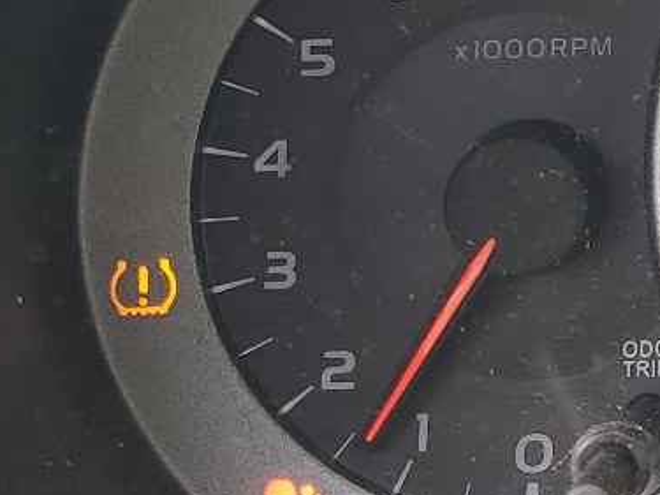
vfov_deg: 13.1
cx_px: 1052
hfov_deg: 15.9
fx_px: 2116
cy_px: -16
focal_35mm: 111
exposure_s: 1/123
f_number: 1.5
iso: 50
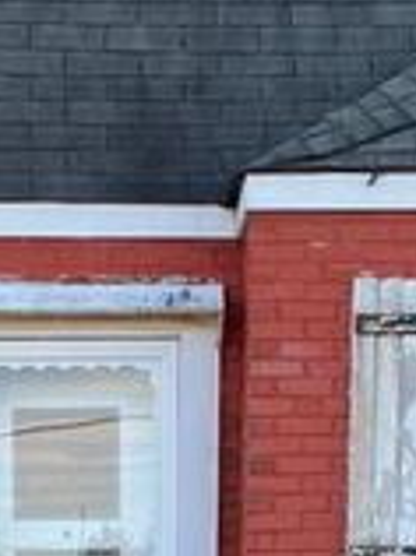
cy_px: 1001
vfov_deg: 15.4
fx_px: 1767
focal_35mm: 110
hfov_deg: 13.4
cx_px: 85
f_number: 1.8
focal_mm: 4.25
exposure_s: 1/174
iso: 32
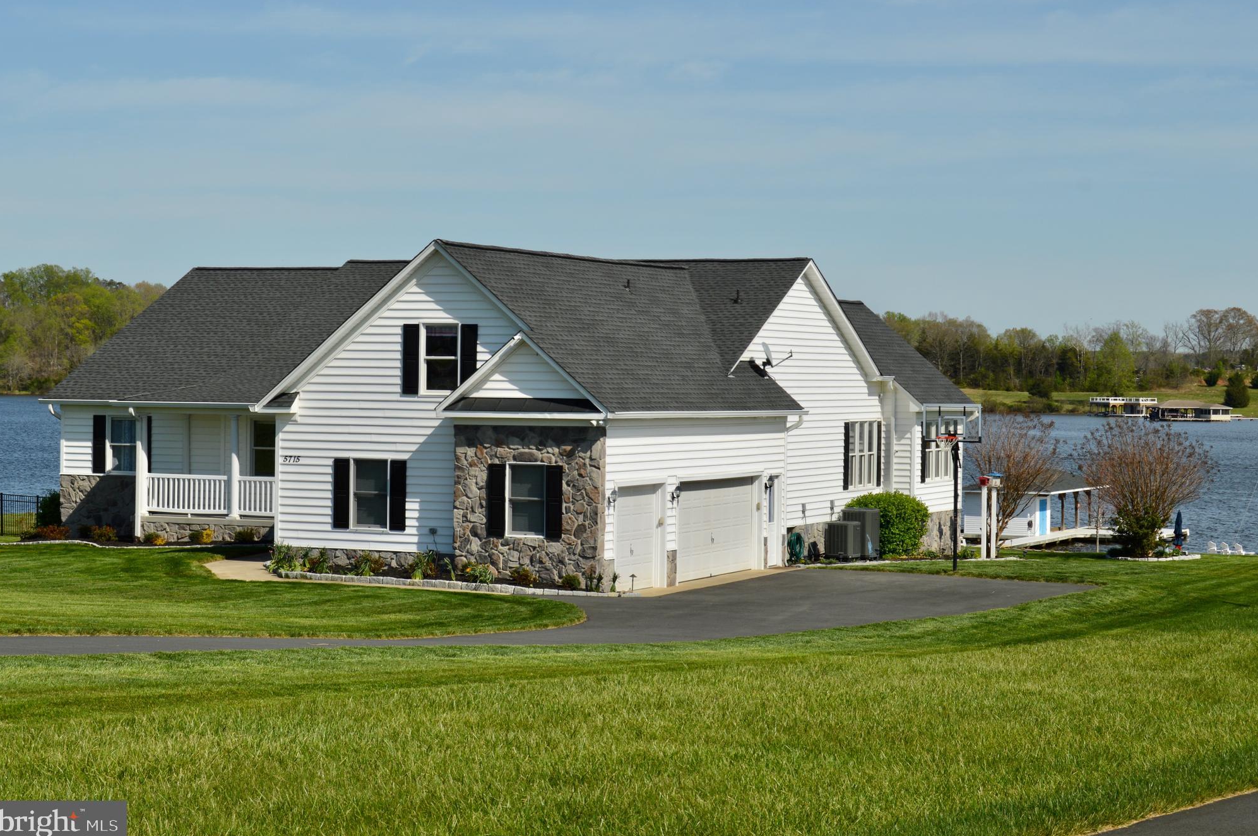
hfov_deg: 27.4
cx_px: 634
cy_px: 416
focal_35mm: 74
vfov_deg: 18.4
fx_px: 2583
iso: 100
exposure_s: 1/320
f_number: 9
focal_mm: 48
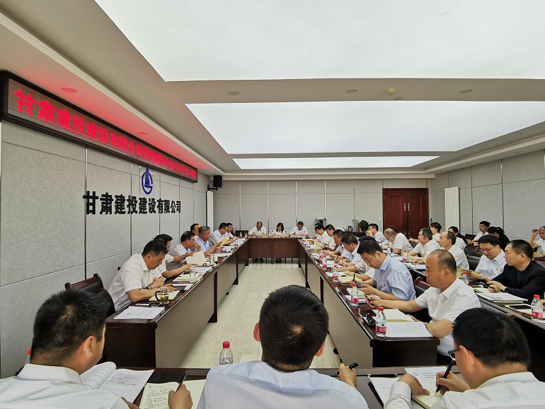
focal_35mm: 17
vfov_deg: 74.7
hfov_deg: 91.0
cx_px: 272
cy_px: 204
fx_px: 268
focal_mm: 2.26
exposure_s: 1/99.9
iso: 64
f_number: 2.2
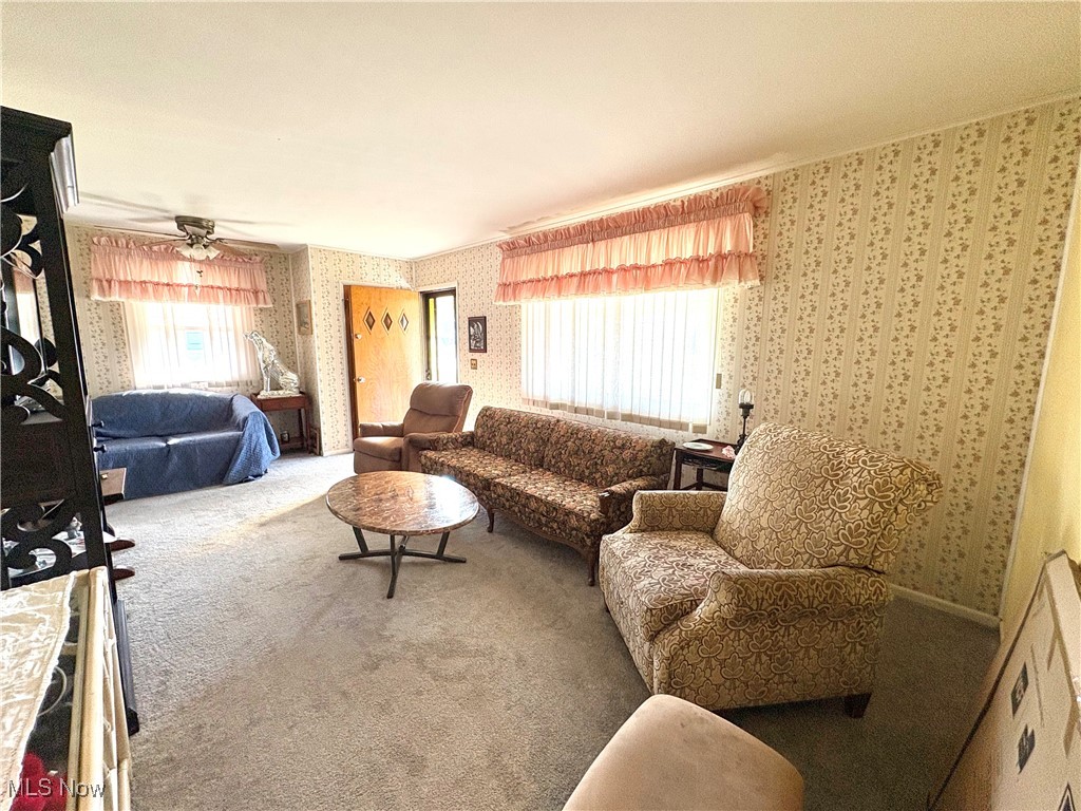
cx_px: 540
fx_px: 437
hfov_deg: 102.1
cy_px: 406
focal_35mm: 14
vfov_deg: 85.7
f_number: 2.2
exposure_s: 1/99
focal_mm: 2.22
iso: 100
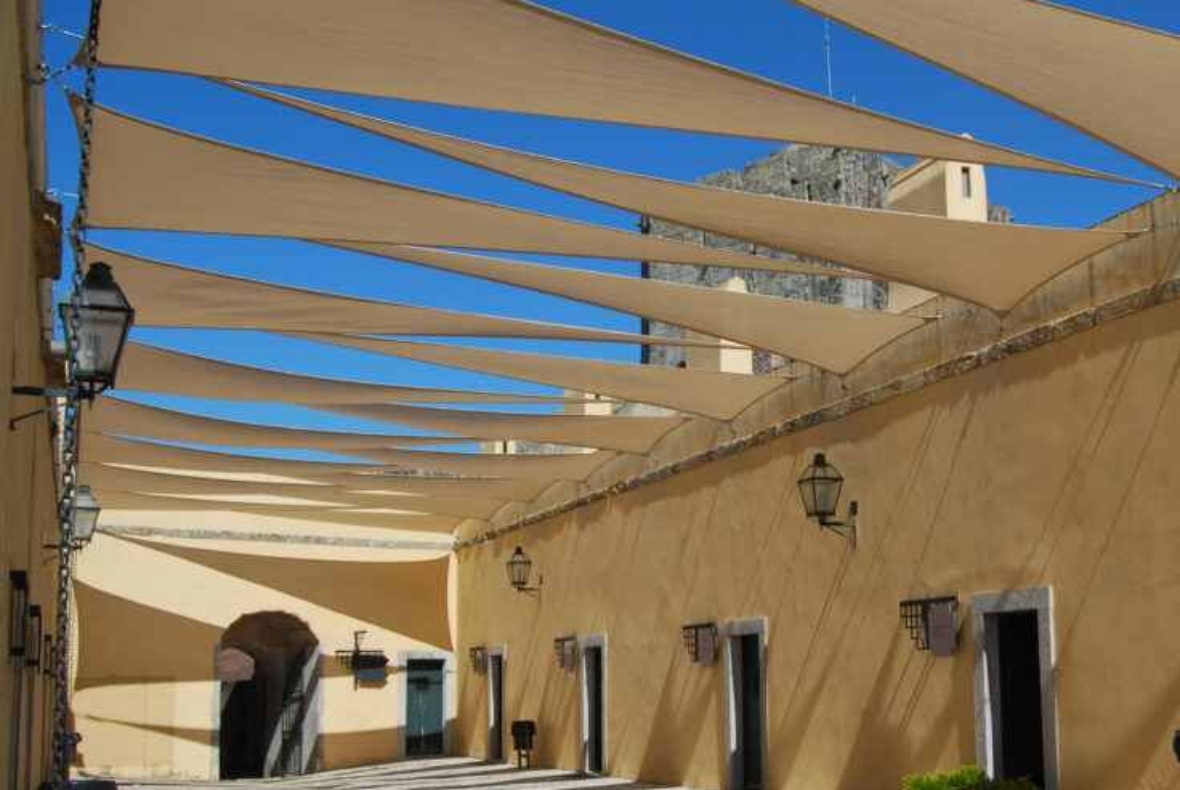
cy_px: 438
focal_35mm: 44
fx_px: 1444
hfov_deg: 43.3
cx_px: 859
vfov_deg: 30.6
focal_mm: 18
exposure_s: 1/250
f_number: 8
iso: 100
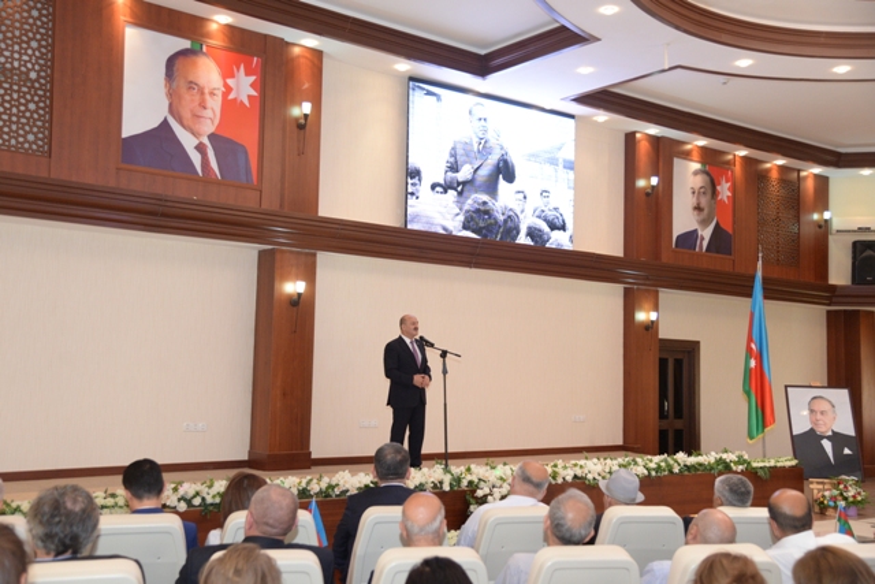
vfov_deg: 33.4
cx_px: 438
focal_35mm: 40
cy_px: 292
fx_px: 972
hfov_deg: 48.4
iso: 2200
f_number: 4
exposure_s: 1/100
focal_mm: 40
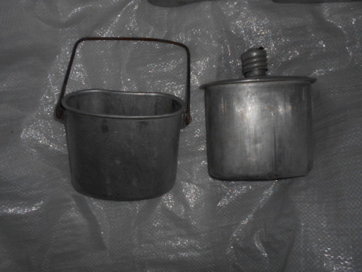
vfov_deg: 46.8
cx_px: 181
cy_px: 136
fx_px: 314
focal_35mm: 30
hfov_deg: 60.0
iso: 80
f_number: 3.4
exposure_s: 1/25
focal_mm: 5.1
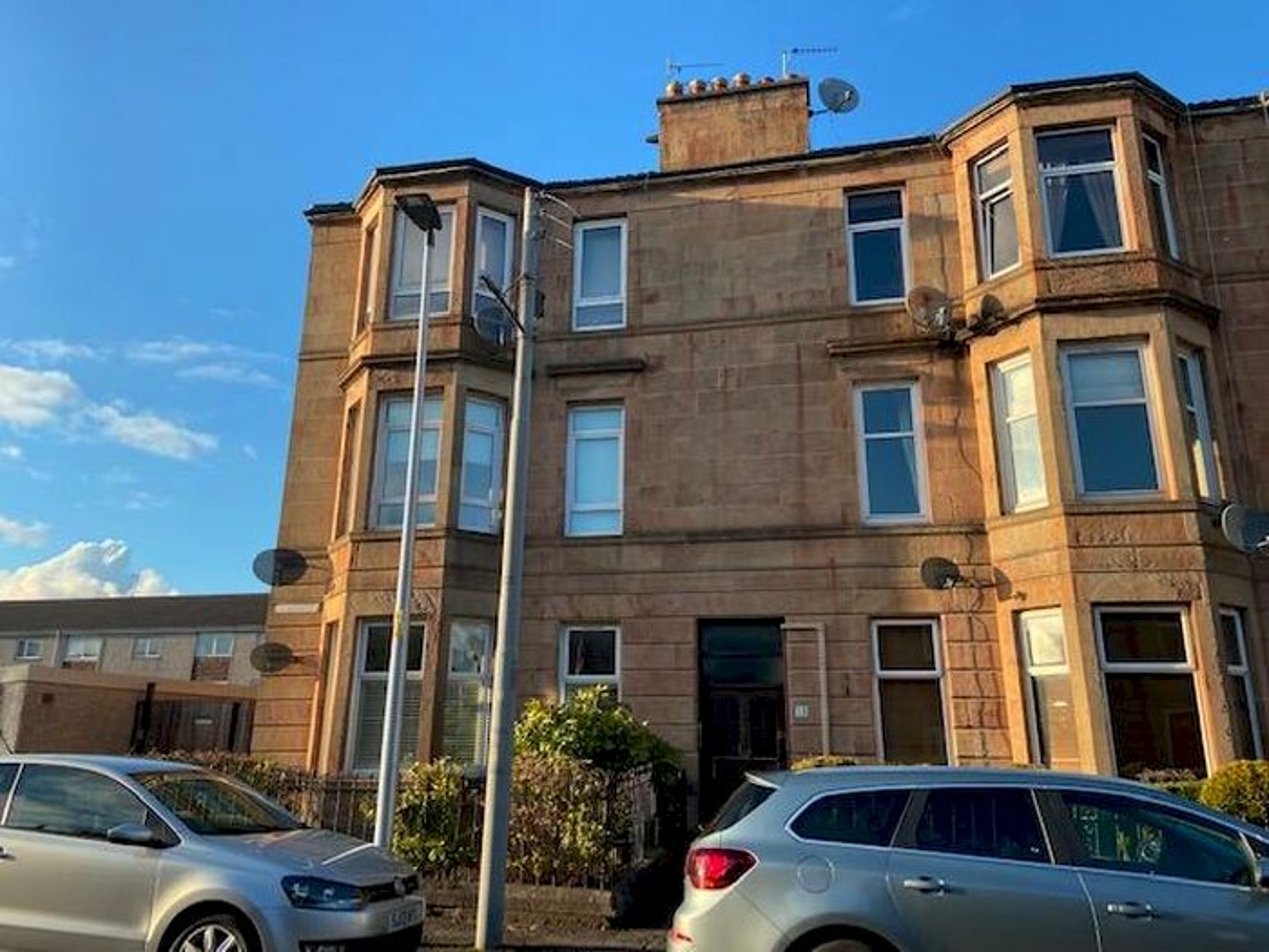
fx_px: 953
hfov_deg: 67.3
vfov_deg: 53.1
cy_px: 476
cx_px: 634
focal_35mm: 26
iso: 32
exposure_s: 1/885
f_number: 1.8
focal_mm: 4.25
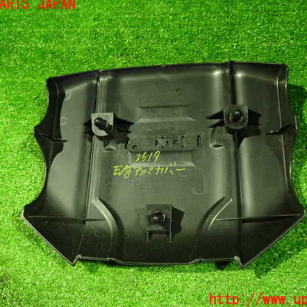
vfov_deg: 46.0
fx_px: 361
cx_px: 158
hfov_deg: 46.0
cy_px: 152
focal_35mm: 36
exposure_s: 1/15
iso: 800
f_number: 2.3
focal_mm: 5.4
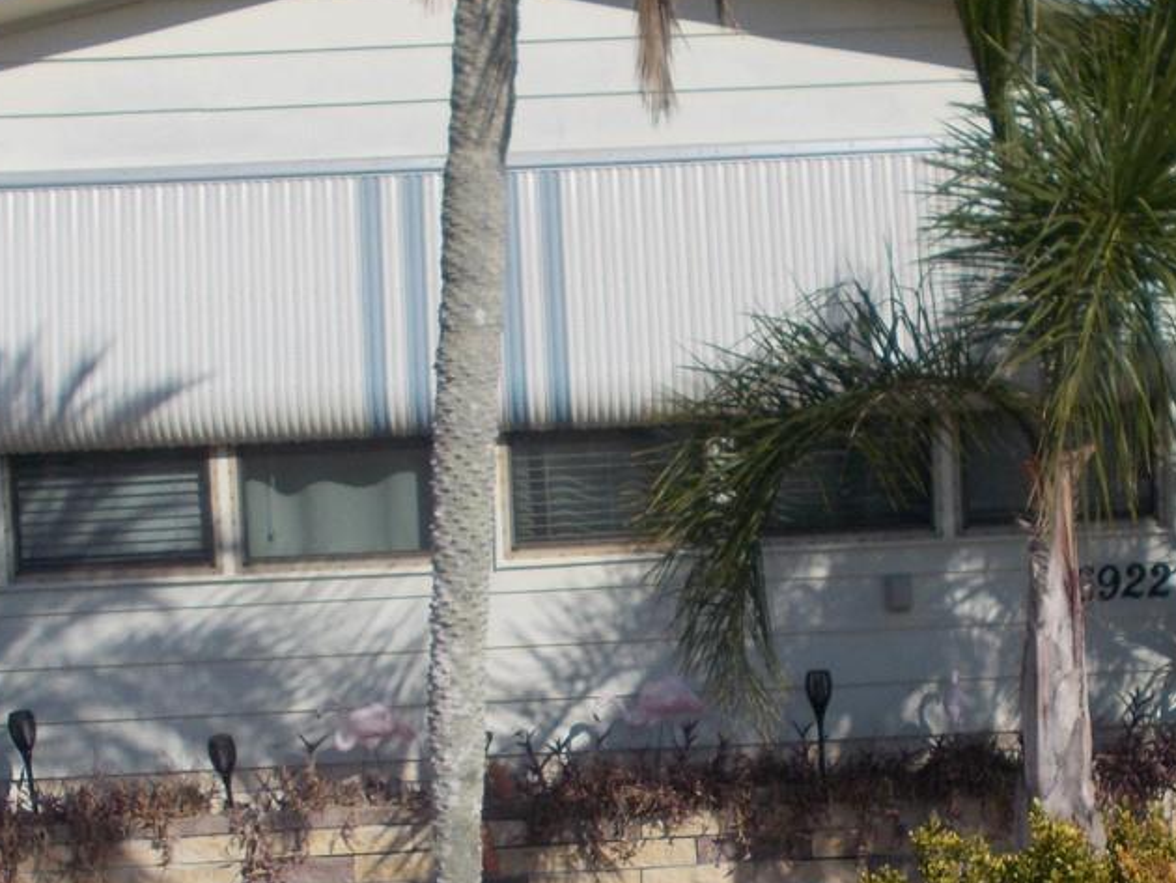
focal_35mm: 66
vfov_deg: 22.1
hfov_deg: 29.3
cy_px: 646
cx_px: 721
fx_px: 2243
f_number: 8
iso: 80
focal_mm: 4.6
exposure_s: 1/320
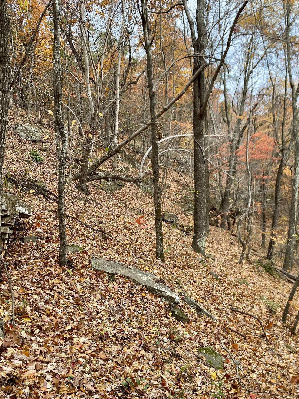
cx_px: 171
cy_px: 239
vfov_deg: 56.4
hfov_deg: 44.0
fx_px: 369
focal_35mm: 32
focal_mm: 4.25
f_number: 1.8
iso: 32
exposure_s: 1/214
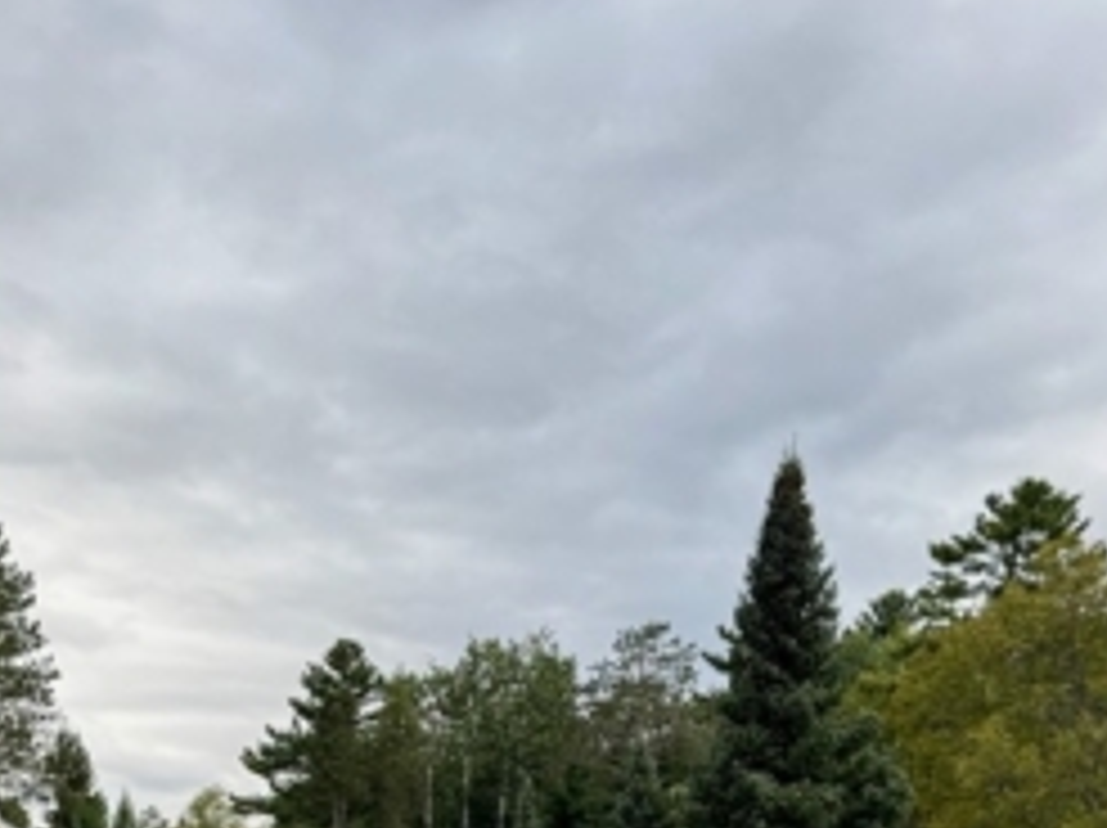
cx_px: 338
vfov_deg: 23.6
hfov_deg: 33.4
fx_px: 1821
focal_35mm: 57
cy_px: 968
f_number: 1.78
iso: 80
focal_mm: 6.76
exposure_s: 1/842
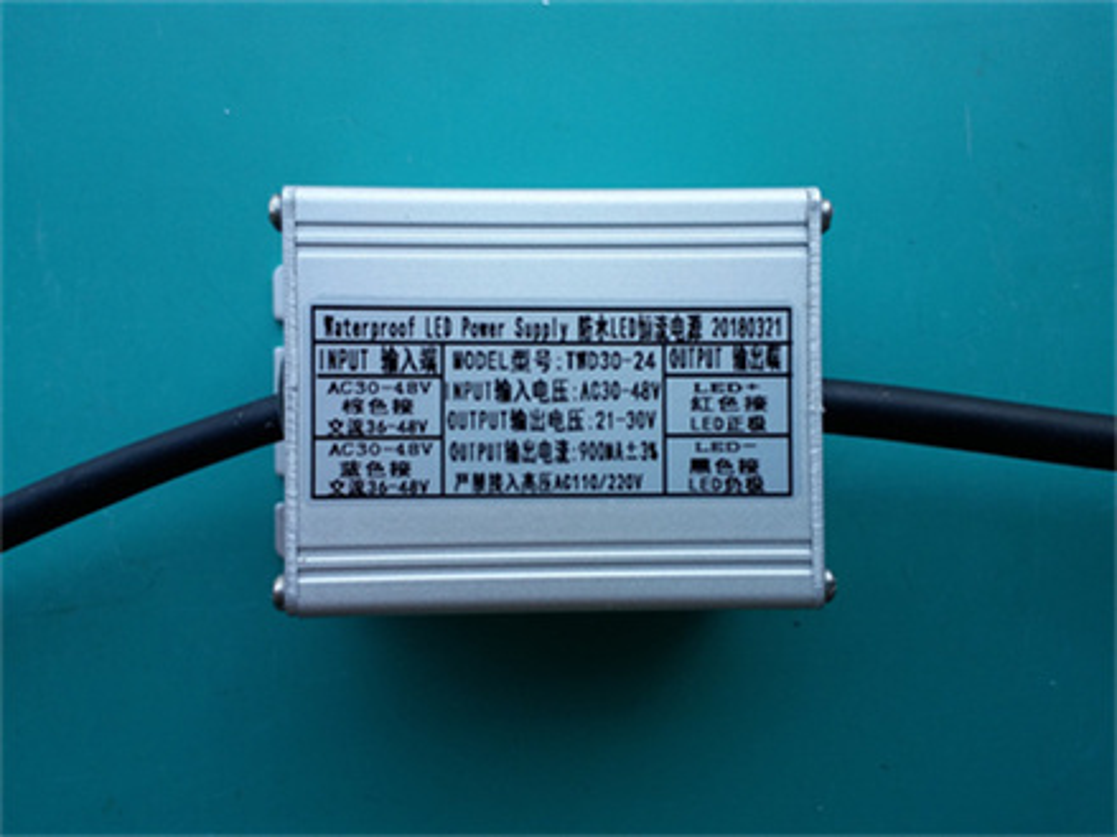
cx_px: 558
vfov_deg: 51.3
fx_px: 871
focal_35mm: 27
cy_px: 418
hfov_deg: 65.3
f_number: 2.09
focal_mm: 3.6
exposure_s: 1/121
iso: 50
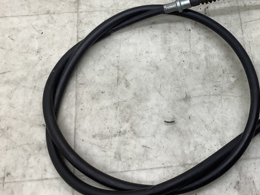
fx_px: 368
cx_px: 197
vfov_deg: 29.6
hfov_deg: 37.9
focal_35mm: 49
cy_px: 79
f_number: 2.4
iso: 50
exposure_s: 1/60
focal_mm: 3.3
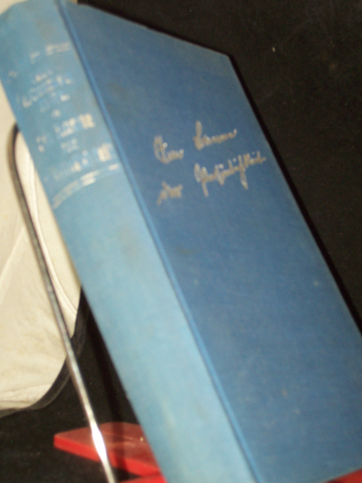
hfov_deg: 22.3
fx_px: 920
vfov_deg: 29.4
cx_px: 181
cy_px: 242
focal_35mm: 66
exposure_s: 1/80
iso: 160
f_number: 3.6
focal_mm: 11
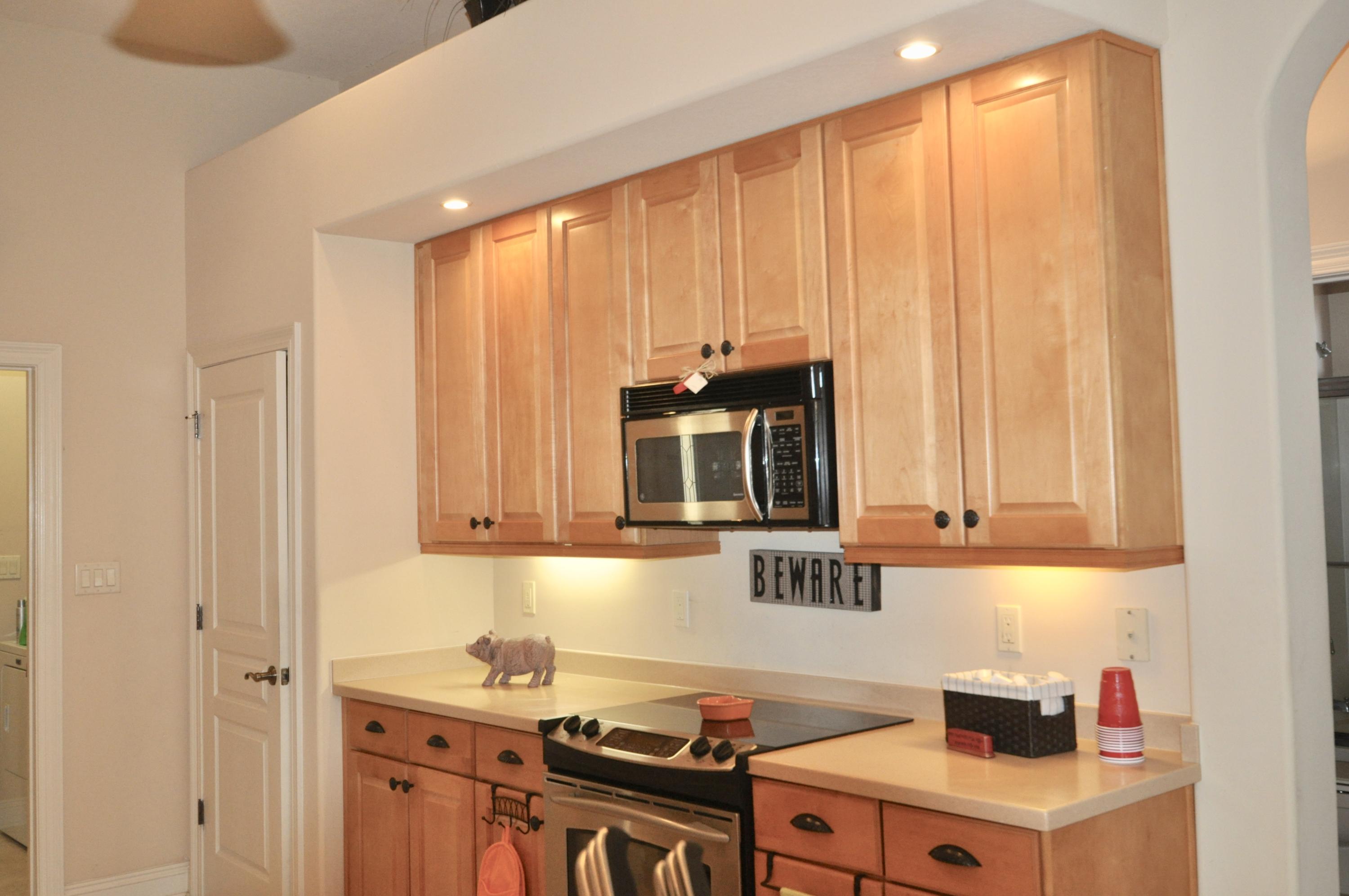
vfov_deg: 36.8
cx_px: 674
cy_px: 448
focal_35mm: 36
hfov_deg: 53.2
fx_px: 1347
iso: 800
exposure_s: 1/50
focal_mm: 24
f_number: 4.5
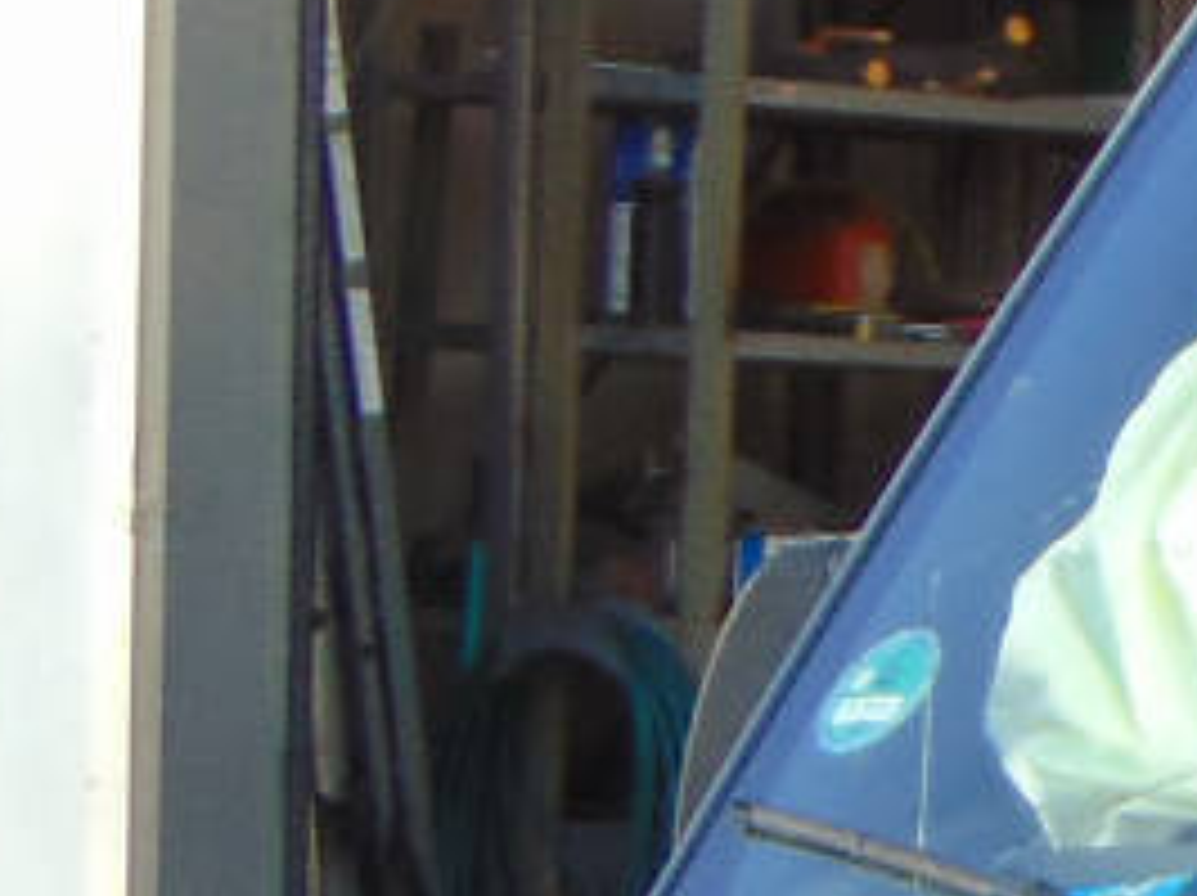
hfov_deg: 6.3
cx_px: 2956
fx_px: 10399
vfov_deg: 4.9
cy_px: 1117
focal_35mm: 301
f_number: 3.5
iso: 80
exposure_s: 1/200
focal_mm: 9
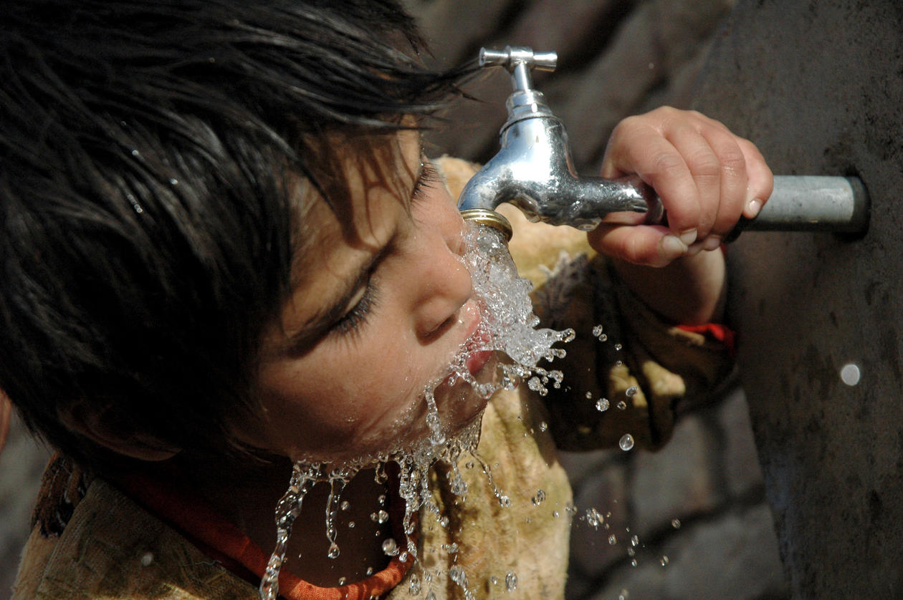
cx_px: 452
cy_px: 300
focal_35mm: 105
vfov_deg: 13.0
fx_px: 2632
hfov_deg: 19.5
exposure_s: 1/2000
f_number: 5.6
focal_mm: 70
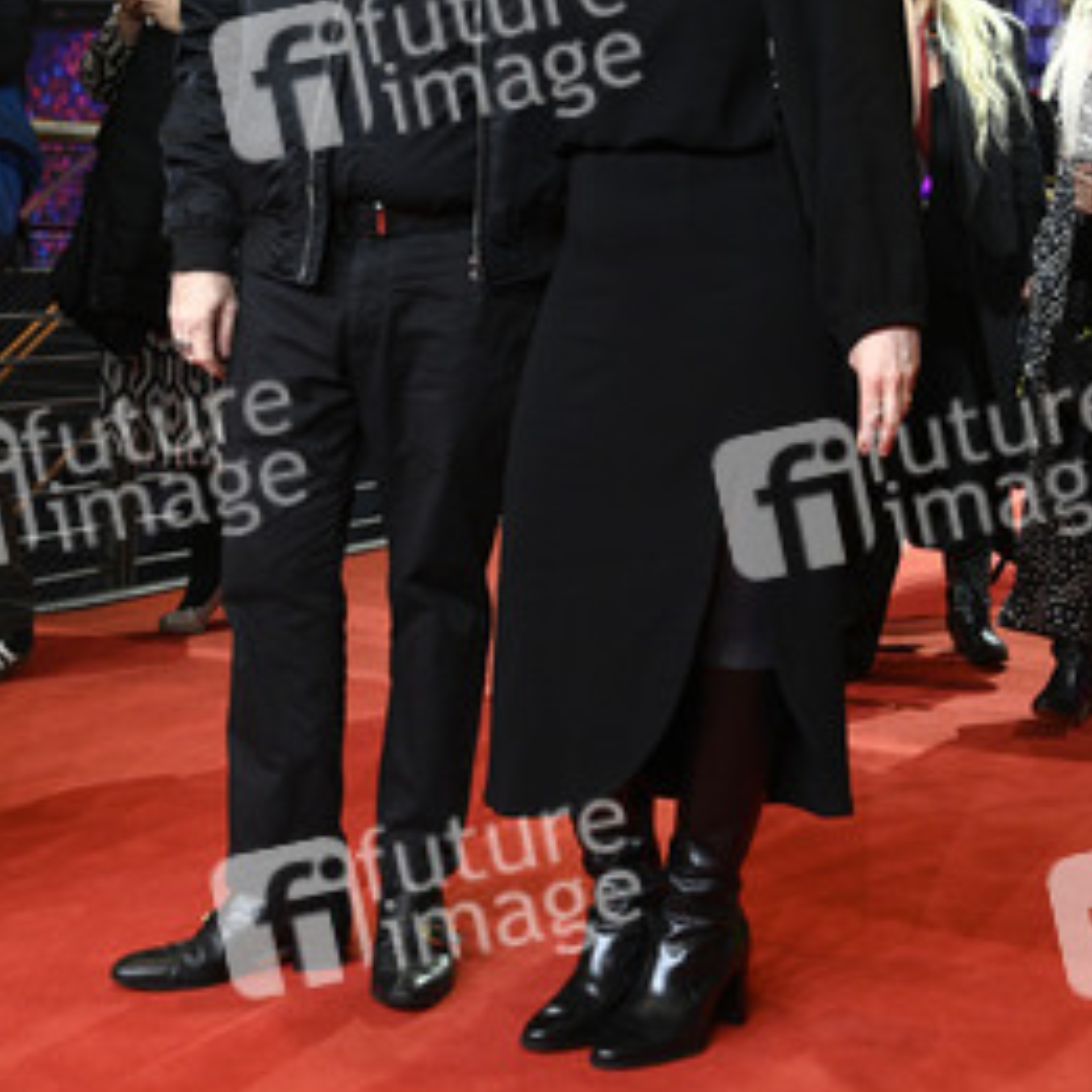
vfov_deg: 23.4
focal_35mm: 73
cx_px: 548
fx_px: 2605
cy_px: 272
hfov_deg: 23.7
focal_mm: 56
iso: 5000
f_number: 5.6
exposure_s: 1/200
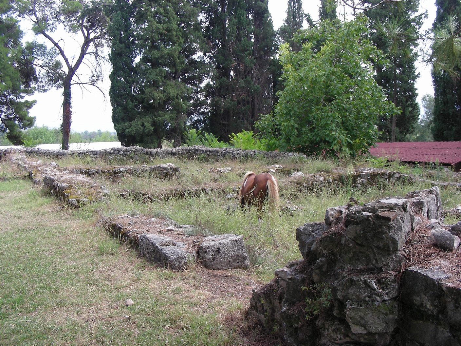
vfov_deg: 37.7
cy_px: 173
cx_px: 230
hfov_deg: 49.0
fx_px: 506
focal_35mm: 38
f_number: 4
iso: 50
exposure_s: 1/97.6
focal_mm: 6.3
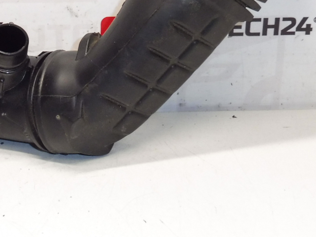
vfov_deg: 21.0
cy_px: 46
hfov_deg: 27.4
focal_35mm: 69
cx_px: 48
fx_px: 630
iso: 200
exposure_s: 1/80
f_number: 3.5
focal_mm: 4.3
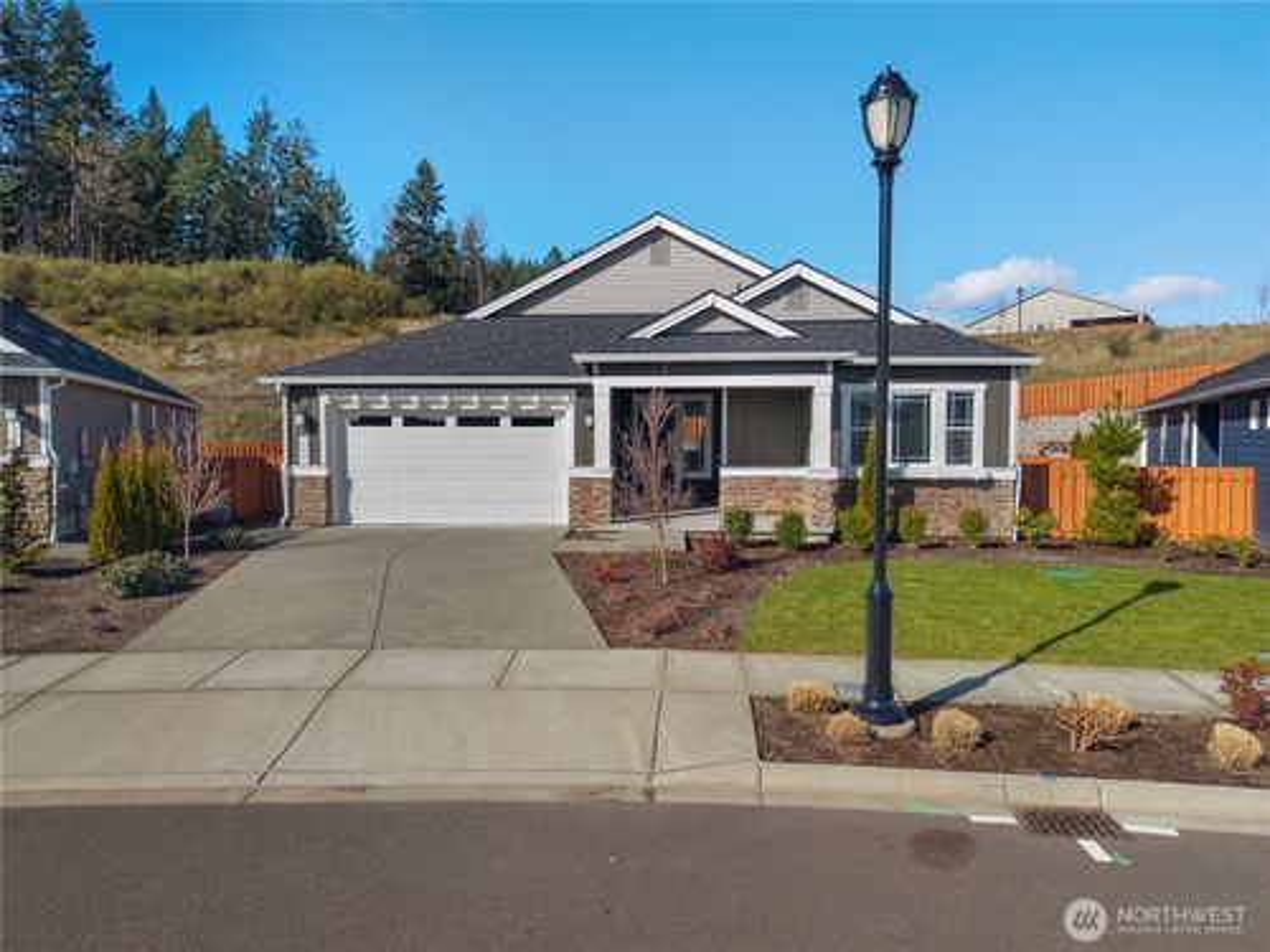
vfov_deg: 56.8
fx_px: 881
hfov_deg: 71.6
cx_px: 635
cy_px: 476
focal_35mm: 24
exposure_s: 1/4000
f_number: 1.8
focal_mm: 8.67
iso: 150
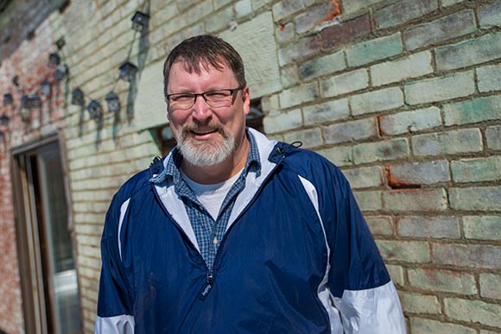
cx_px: 250
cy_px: 167
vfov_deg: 35.1
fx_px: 529
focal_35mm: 38
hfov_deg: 50.7
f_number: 3.3
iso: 100
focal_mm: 38
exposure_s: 1/4000
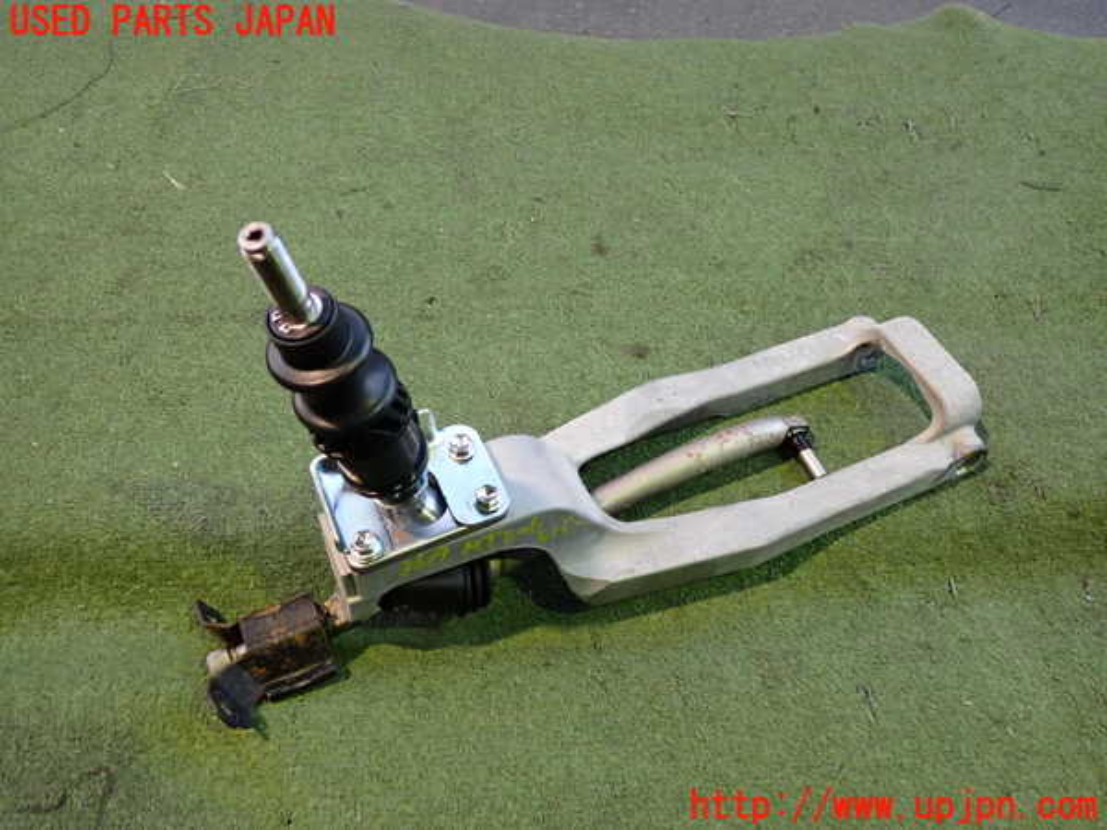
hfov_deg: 60.0
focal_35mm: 30
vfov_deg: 46.8
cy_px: 415
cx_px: 554
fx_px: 959
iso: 320
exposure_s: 1/30
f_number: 2.3
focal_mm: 5.4
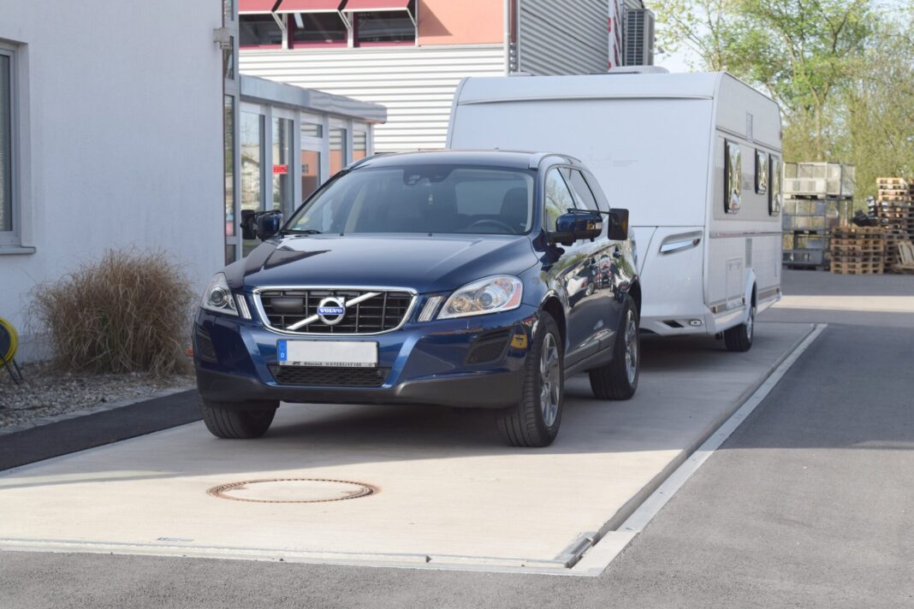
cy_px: 304
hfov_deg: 28.1
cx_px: 457
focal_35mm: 72
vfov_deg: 18.9
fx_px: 1828
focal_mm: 48
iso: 400
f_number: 5
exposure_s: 1/1250
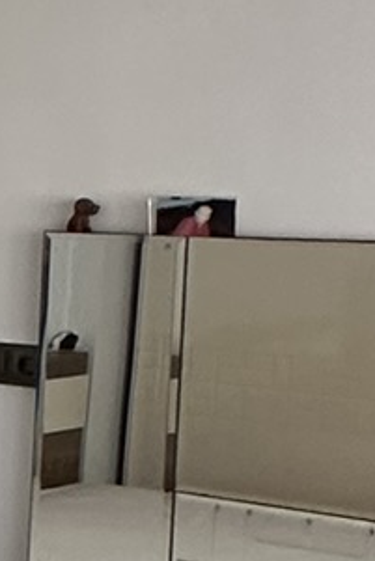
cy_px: 265
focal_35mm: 99
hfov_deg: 9.5
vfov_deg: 20.6
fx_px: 1545
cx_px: -862
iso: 200
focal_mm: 2.22
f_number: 2.2
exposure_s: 1/100
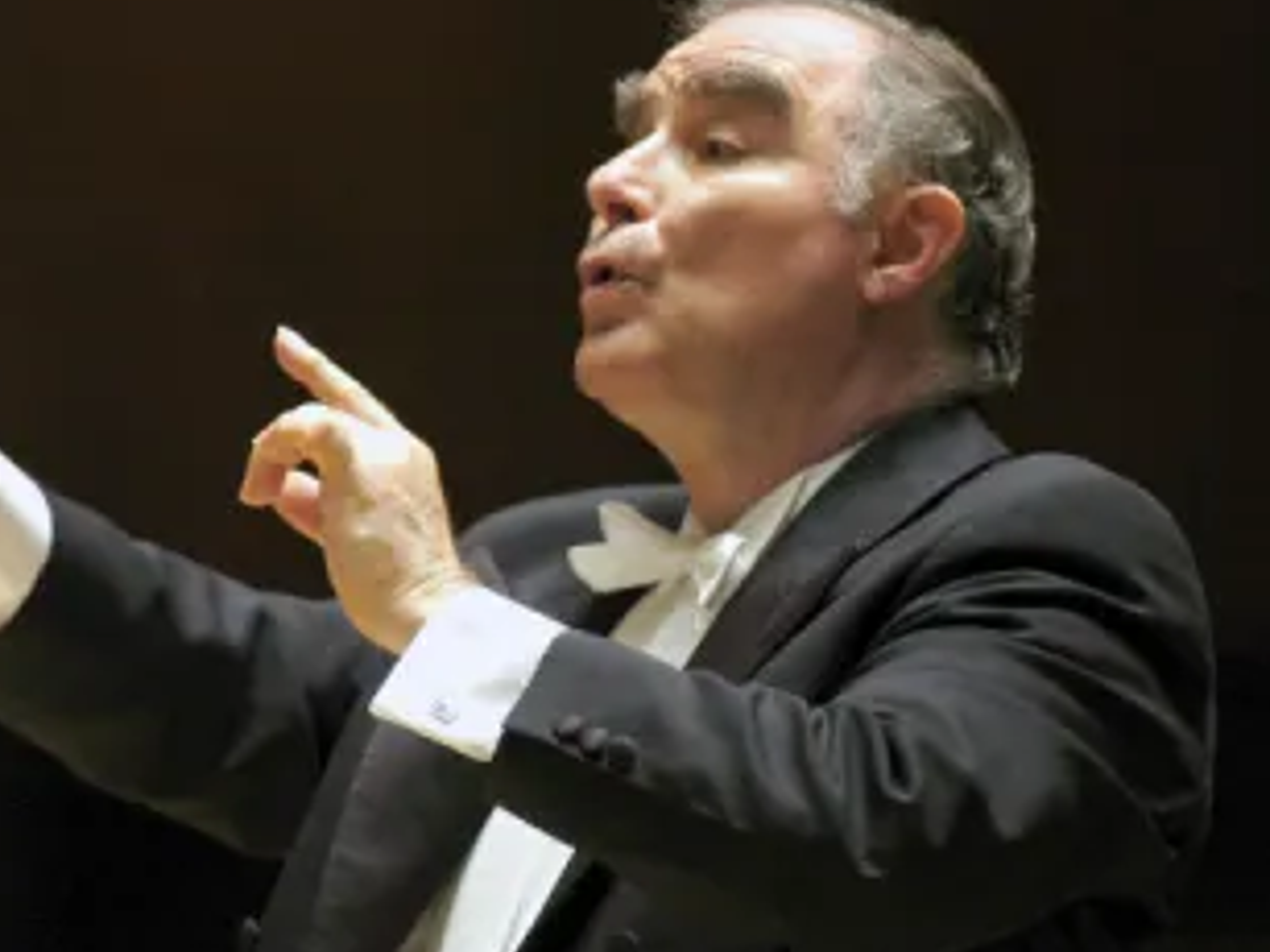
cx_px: 459
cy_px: 418
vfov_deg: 2.6
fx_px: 20647
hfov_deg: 3.5
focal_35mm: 563
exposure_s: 1/90
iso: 320
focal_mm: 300
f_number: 3.3
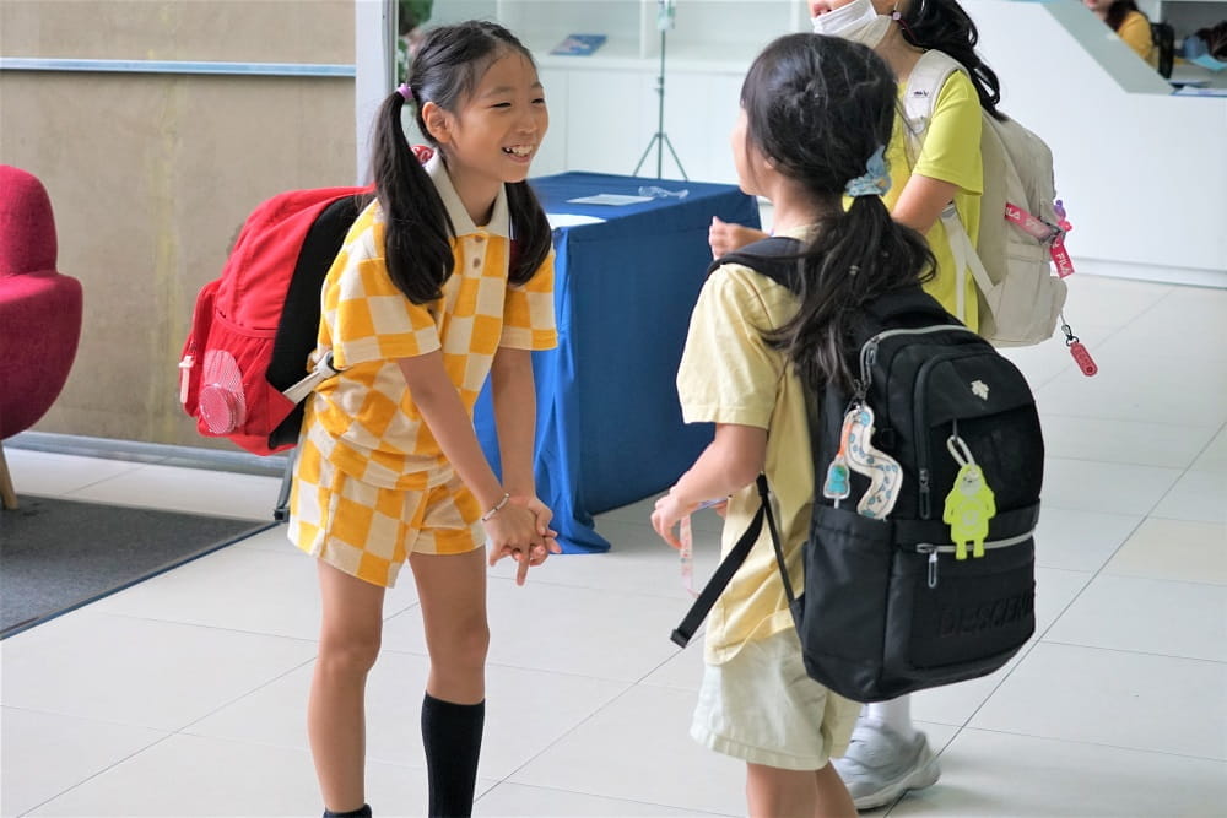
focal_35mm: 48
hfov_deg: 41.1
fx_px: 1636
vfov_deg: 28.1
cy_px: 409
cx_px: 614
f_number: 4.5
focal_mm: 48
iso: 1000
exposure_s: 1/160
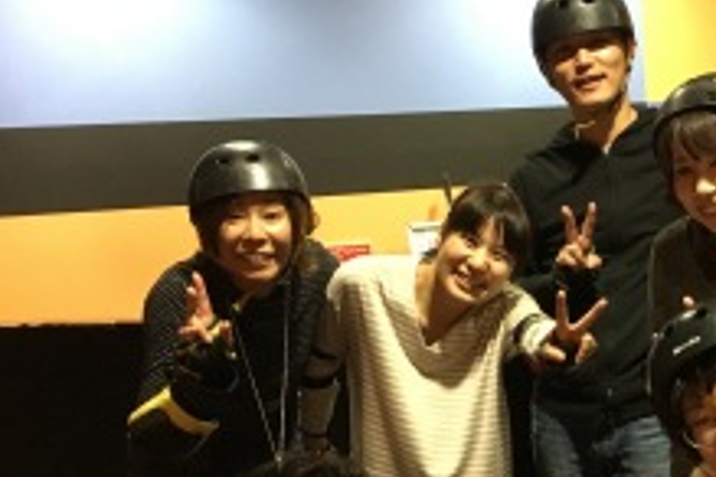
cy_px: 443
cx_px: 602
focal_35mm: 62
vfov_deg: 21.4
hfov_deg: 31.3
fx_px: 1233
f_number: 2.2
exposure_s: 1/15
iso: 250
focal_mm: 4.15
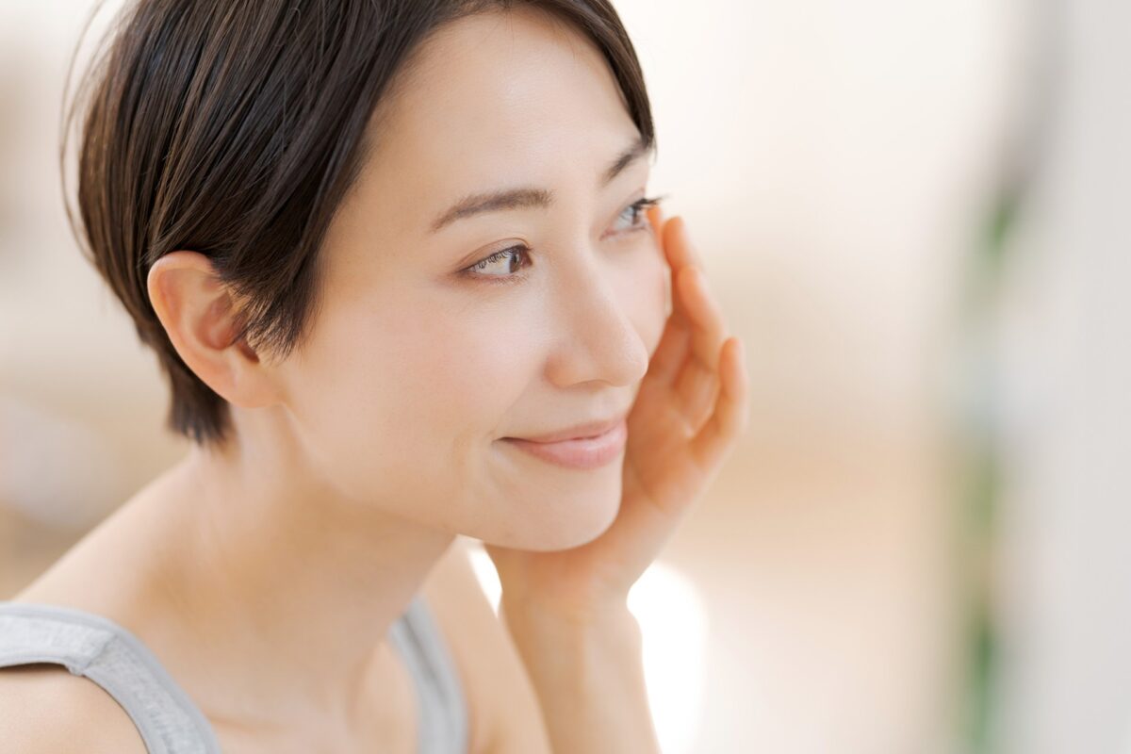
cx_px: 566
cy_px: 377
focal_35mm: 135
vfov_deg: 10.2
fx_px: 4241
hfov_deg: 15.2
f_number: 2.8
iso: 320
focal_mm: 135
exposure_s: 1/160
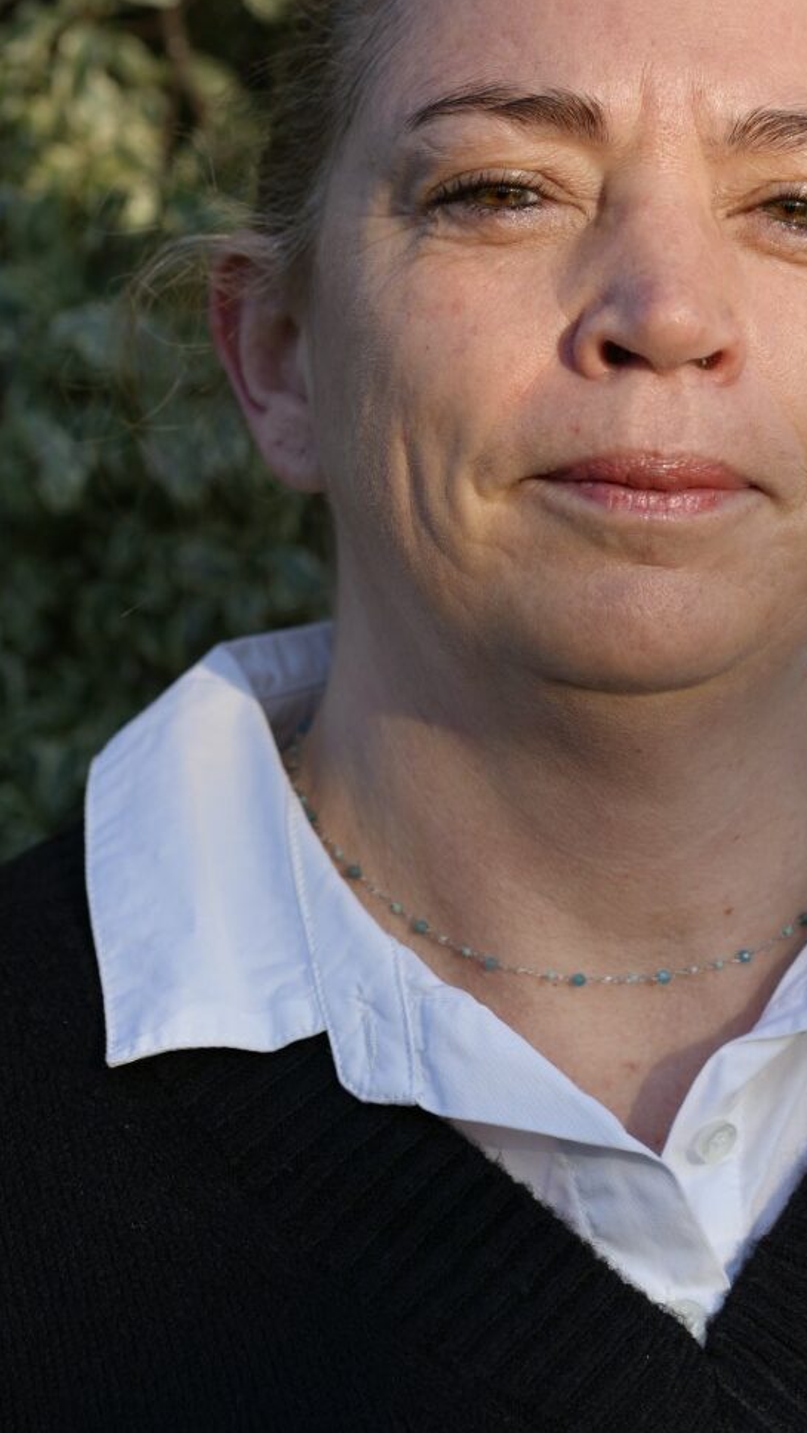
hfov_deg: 8.1
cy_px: 480
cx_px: 575
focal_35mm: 149
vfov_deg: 14.4
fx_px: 5664
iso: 100
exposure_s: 1/500
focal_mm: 85
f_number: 4.5
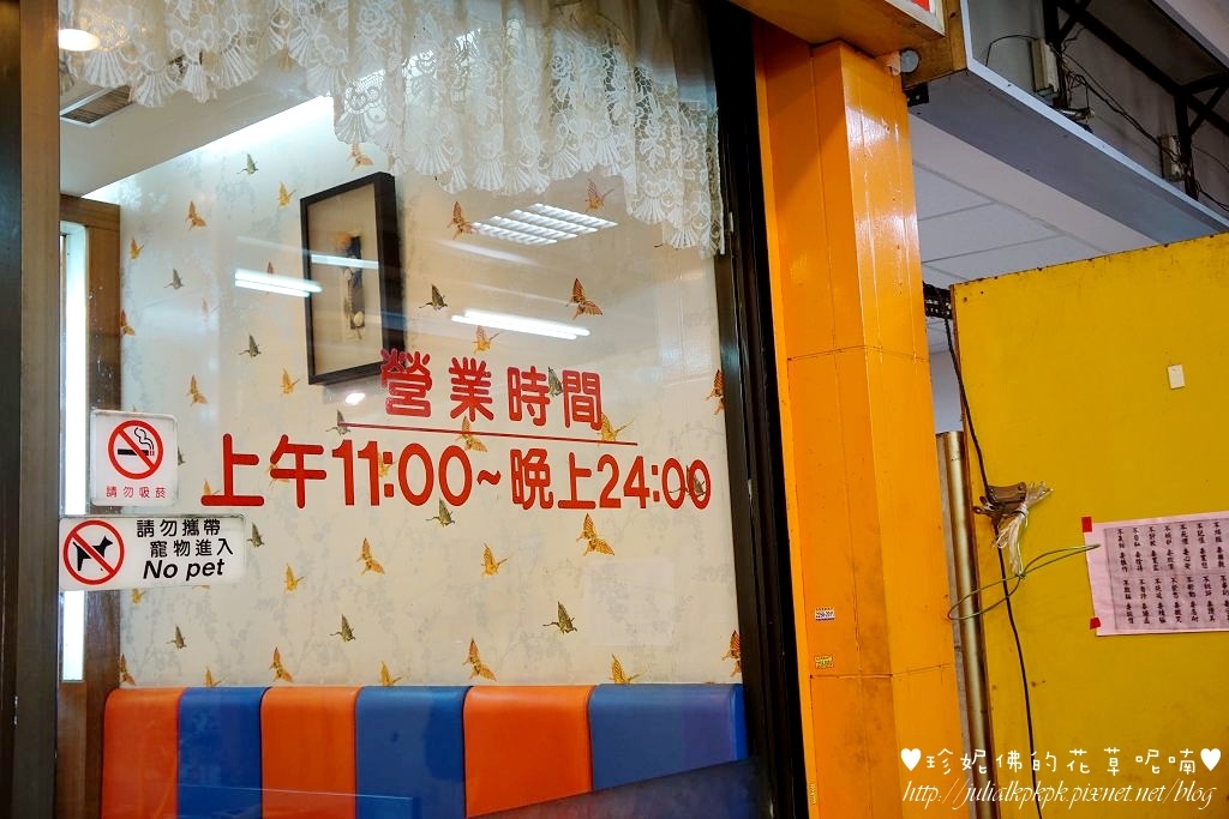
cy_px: 410
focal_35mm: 38
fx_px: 1280
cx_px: 614
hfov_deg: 51.3
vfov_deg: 35.5
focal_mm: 25
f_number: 4
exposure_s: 1/60
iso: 640
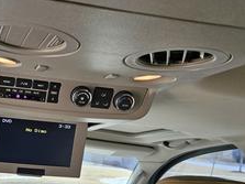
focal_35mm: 52
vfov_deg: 27.5
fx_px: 368
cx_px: 52
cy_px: 145
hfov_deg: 35.7
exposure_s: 1/207
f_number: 1.8
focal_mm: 5.4
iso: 80
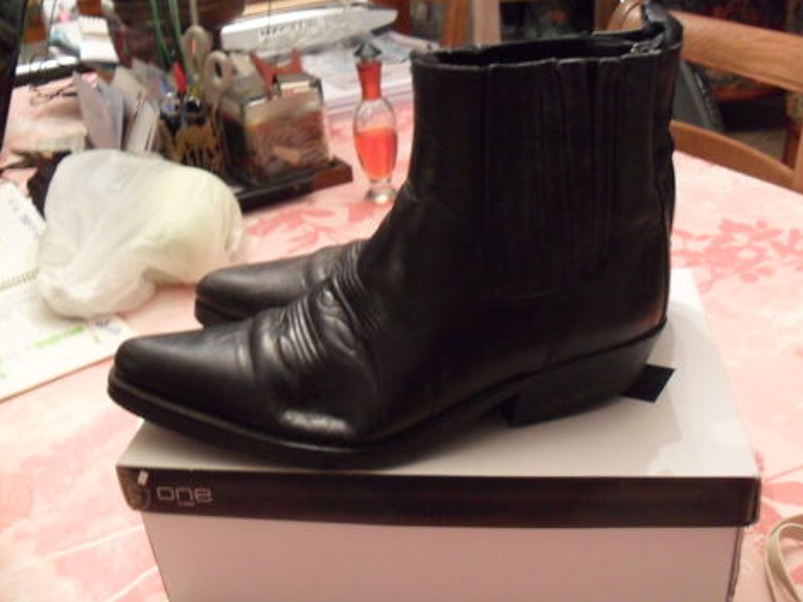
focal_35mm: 36
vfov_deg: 39.6
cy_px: 294
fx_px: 835
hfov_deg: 51.4
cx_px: 408
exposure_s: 1/6
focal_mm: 6.3
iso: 400
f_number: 3
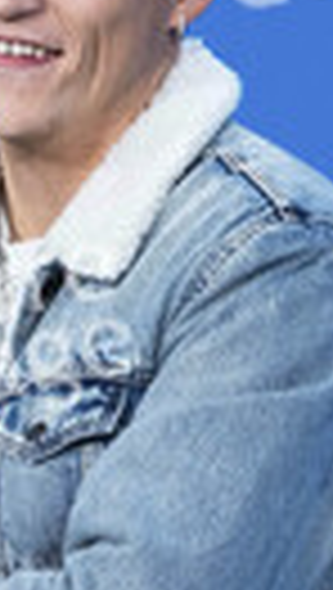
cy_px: 576
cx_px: 32
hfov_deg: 3.4
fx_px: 5602
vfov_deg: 6.0
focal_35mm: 358
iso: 1250
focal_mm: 74.4
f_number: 2.8
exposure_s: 1/500
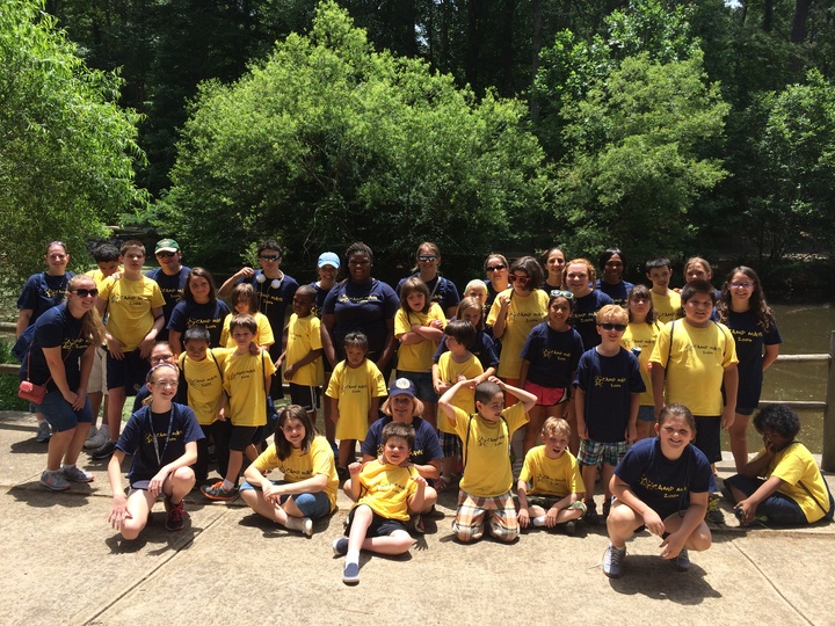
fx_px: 724
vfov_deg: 46.8
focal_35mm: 30
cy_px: 313
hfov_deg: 60.0
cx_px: 418
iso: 32
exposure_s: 1/1208
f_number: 2.2
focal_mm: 4.12
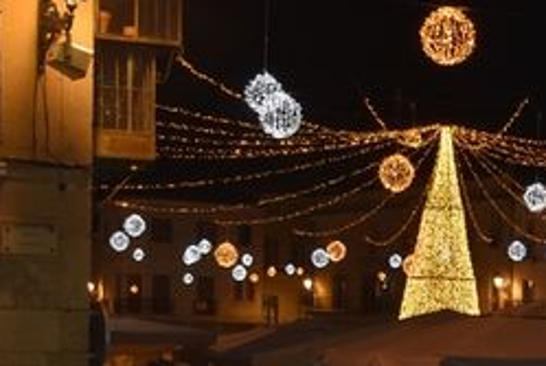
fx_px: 1611
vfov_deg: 12.8
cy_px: 391
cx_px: 594
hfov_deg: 18.5
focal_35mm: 106
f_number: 4.5
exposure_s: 1/80
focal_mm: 22
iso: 400
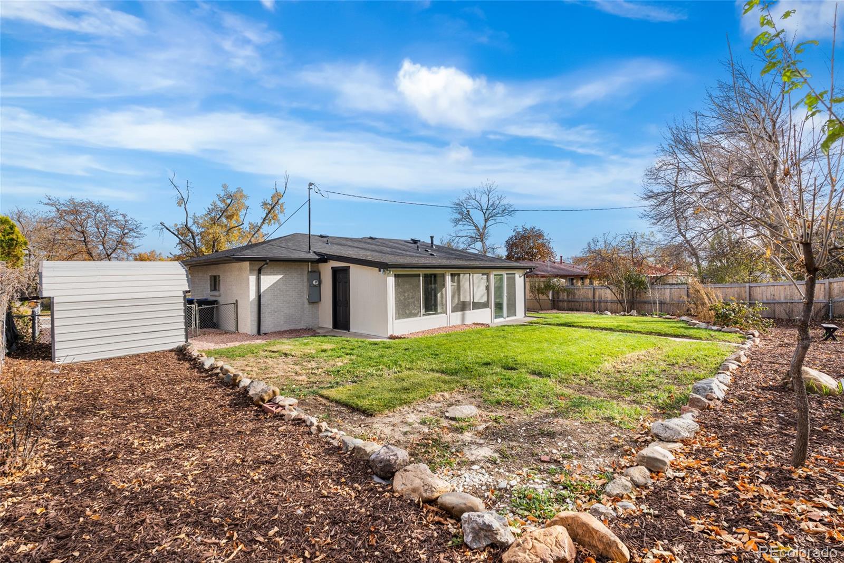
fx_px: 375
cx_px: 422
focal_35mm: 16
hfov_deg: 96.7
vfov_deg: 73.7
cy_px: 282
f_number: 8
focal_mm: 16
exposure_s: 1/320
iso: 400
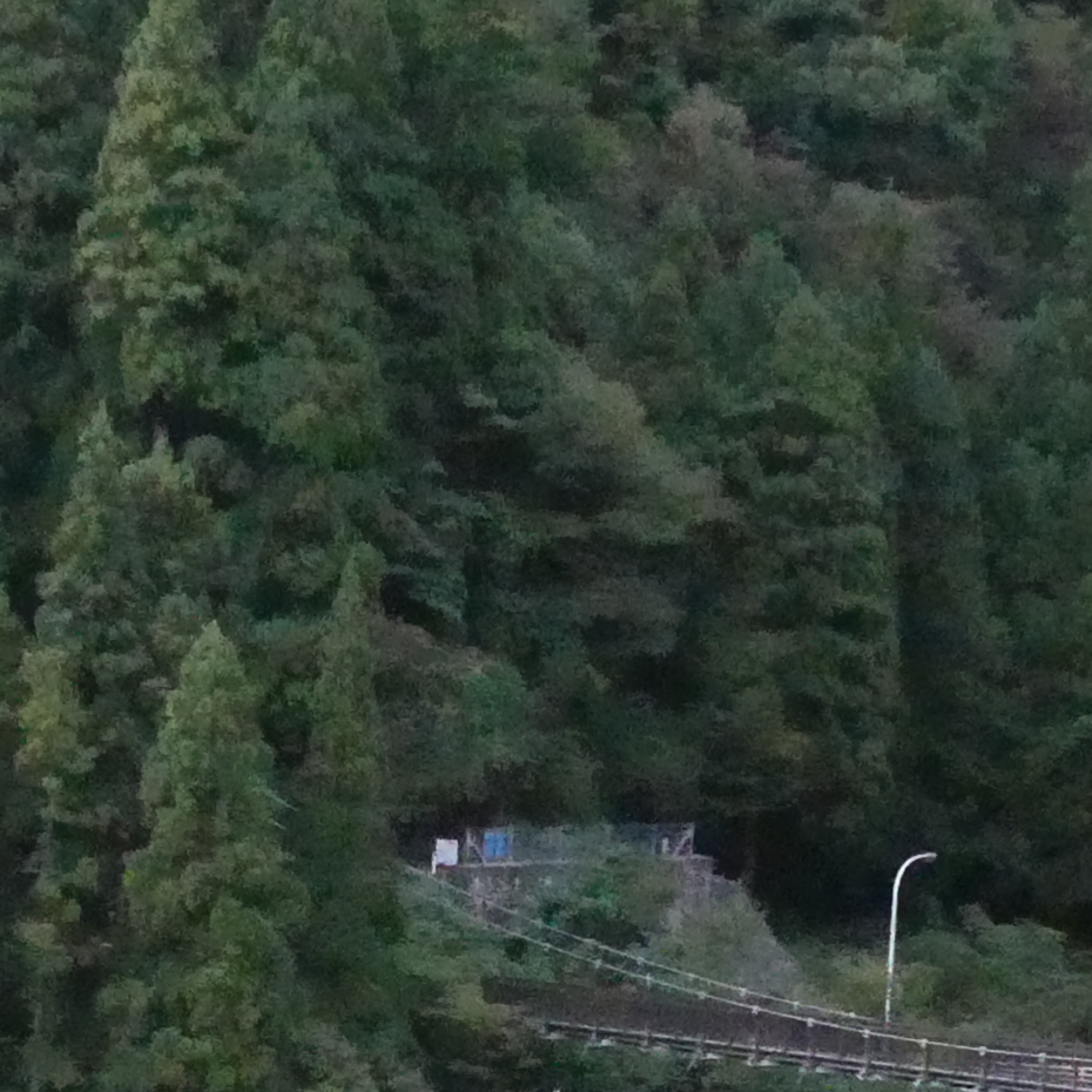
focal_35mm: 114
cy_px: 1204
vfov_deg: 14.9
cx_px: 450
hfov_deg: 15.3
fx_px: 4069
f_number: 2.8
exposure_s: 1/50
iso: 3200
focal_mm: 5.5
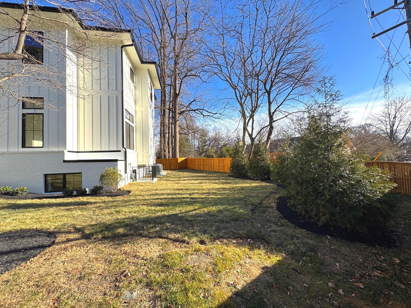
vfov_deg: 85.7
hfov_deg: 102.1
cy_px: 154
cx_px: 206
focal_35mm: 14
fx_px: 166
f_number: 2.2
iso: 50
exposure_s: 1/610
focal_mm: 2.22
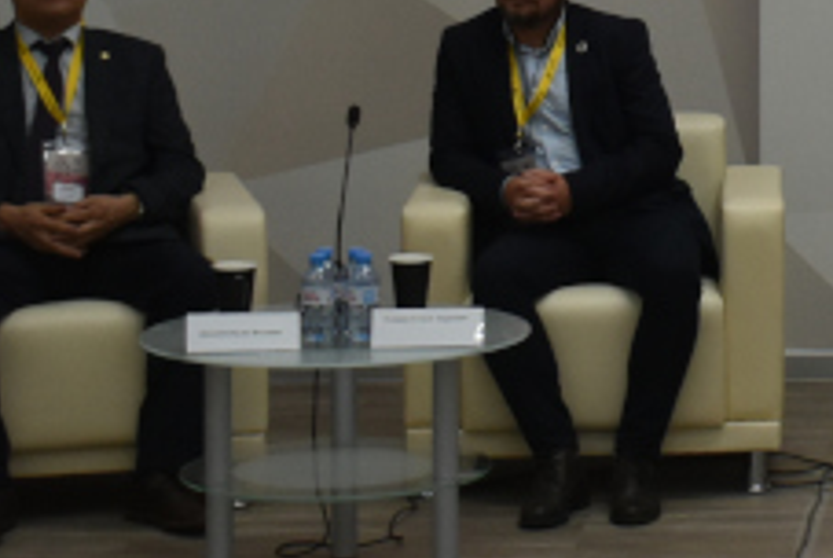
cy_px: -277
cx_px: 1446
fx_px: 4587
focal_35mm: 198
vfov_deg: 6.9
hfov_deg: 9.9
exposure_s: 1/200
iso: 800
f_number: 4.2
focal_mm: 30
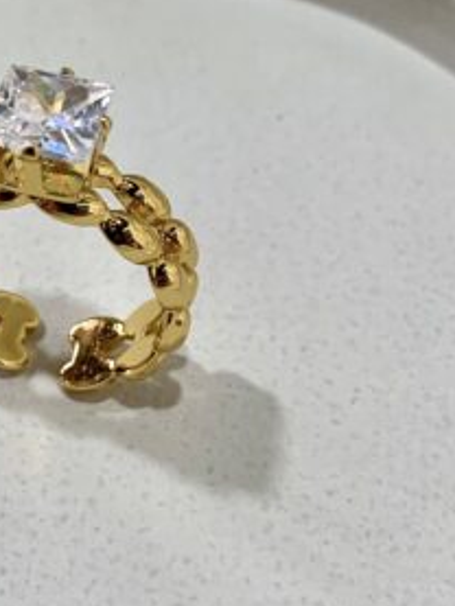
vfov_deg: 25.7
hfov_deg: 19.4
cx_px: 66
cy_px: 160
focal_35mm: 75
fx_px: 1313
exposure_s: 1/100
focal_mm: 4.25
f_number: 1.8
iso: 100
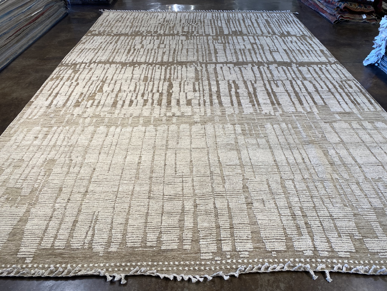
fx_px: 291
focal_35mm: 26
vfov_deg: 53.1
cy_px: 146
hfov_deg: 67.3
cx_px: 194
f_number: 1.8
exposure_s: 1/120
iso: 80
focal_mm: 4.25
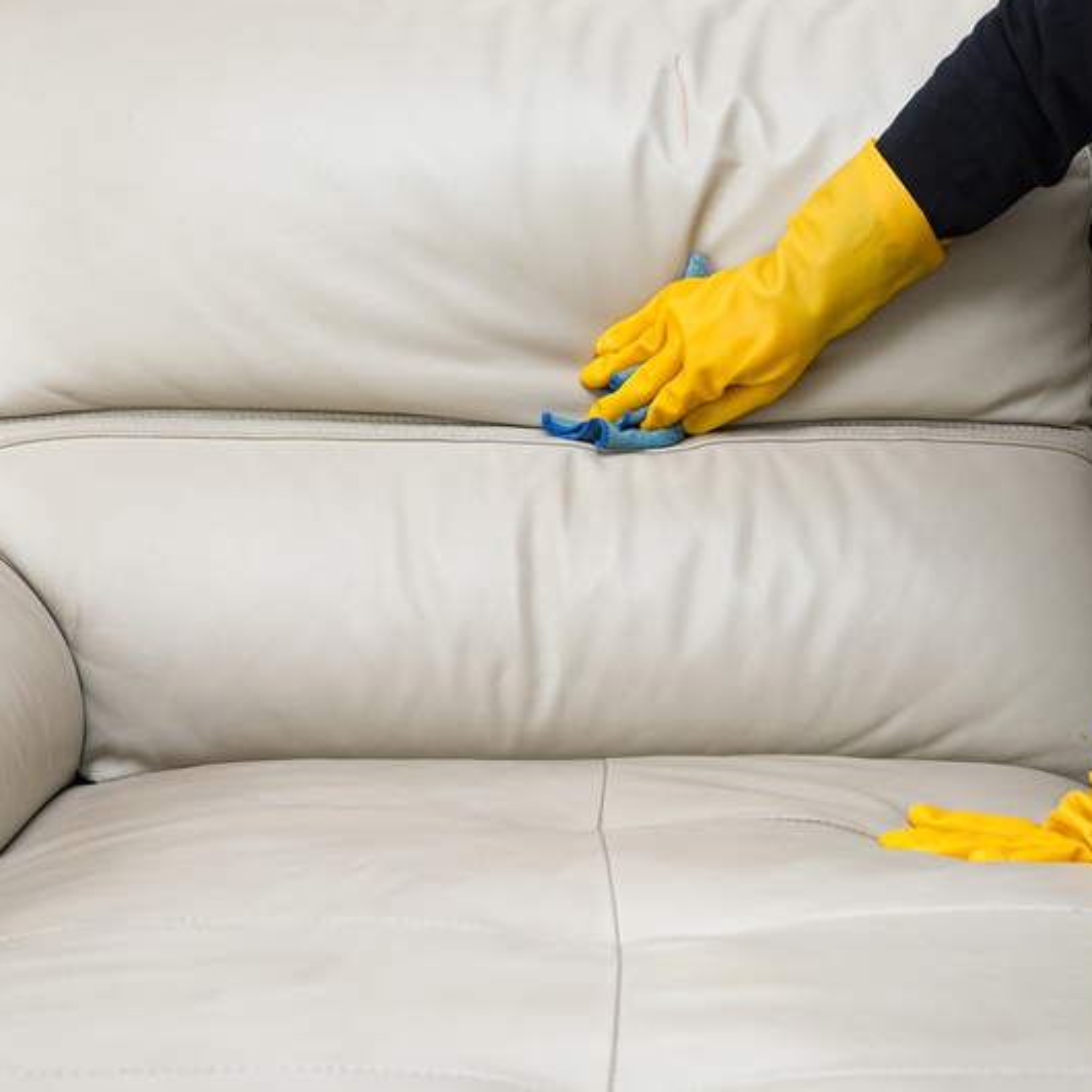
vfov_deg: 22.5
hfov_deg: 22.5
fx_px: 2748
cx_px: 490
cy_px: 544
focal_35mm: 77
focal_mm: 60
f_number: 10
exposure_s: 1/160
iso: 400
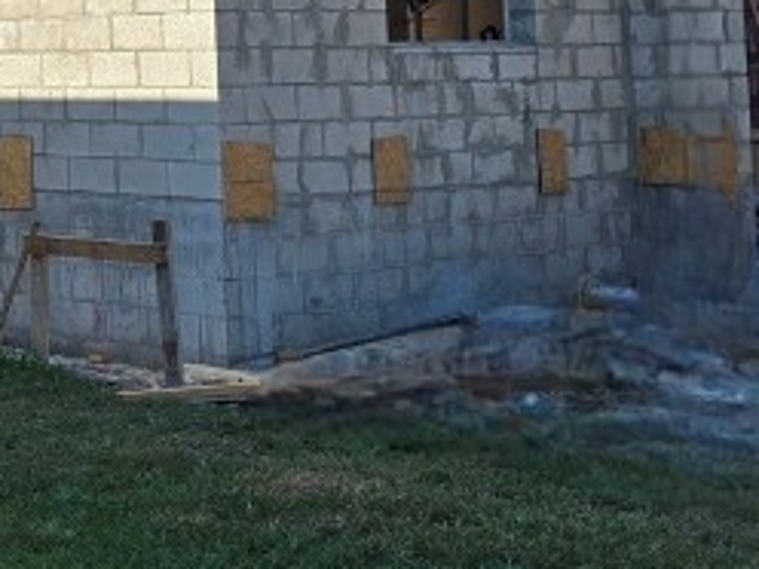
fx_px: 2083
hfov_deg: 19.2
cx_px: -205
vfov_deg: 15.1
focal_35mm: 95
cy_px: -101
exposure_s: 1/556
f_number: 1.7
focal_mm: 6.3
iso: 12
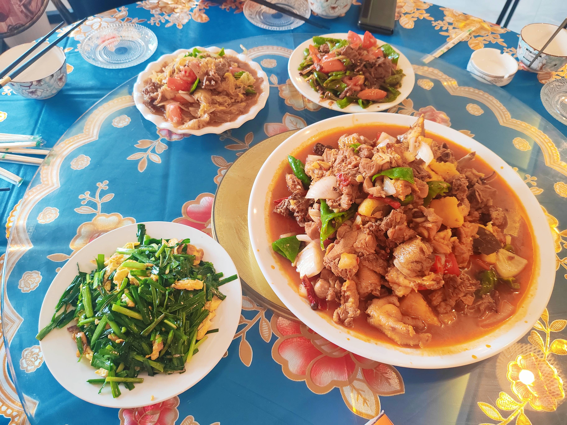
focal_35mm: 27
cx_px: 284
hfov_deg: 65.3
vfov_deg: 51.4
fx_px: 442
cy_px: 212
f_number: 1.8
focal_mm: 6.14
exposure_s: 1/100
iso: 800
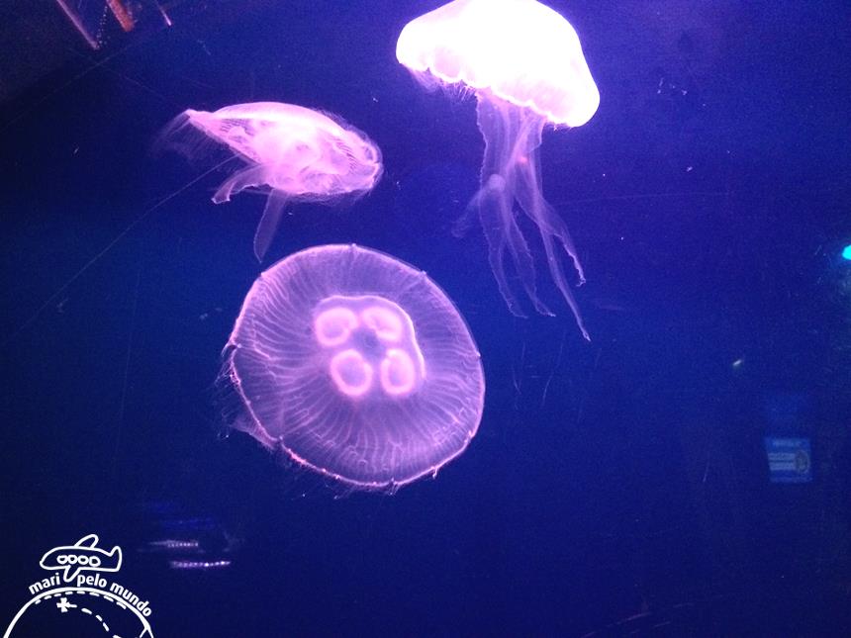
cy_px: 319
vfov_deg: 48.2
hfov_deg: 61.7
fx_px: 713
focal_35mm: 29
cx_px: 426
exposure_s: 1/17
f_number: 2.2
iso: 500
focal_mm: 4.15
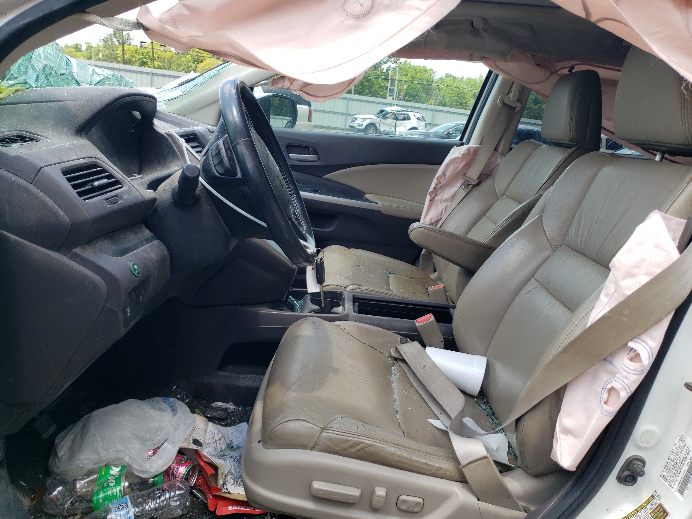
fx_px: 520
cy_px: 260
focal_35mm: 26
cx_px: 346
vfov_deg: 53.1
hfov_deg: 67.3
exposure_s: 1/667
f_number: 1.5
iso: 50
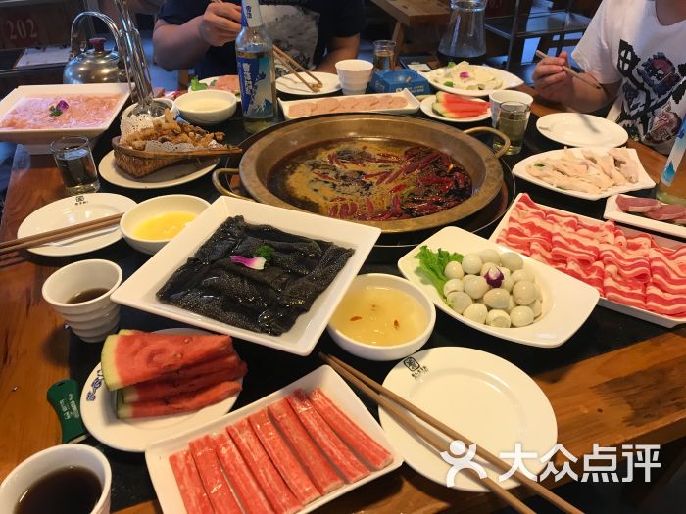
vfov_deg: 49.7
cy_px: 257
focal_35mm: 28
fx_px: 555
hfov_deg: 63.4
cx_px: 343
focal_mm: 3.99
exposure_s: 1/20
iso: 40
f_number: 1.8
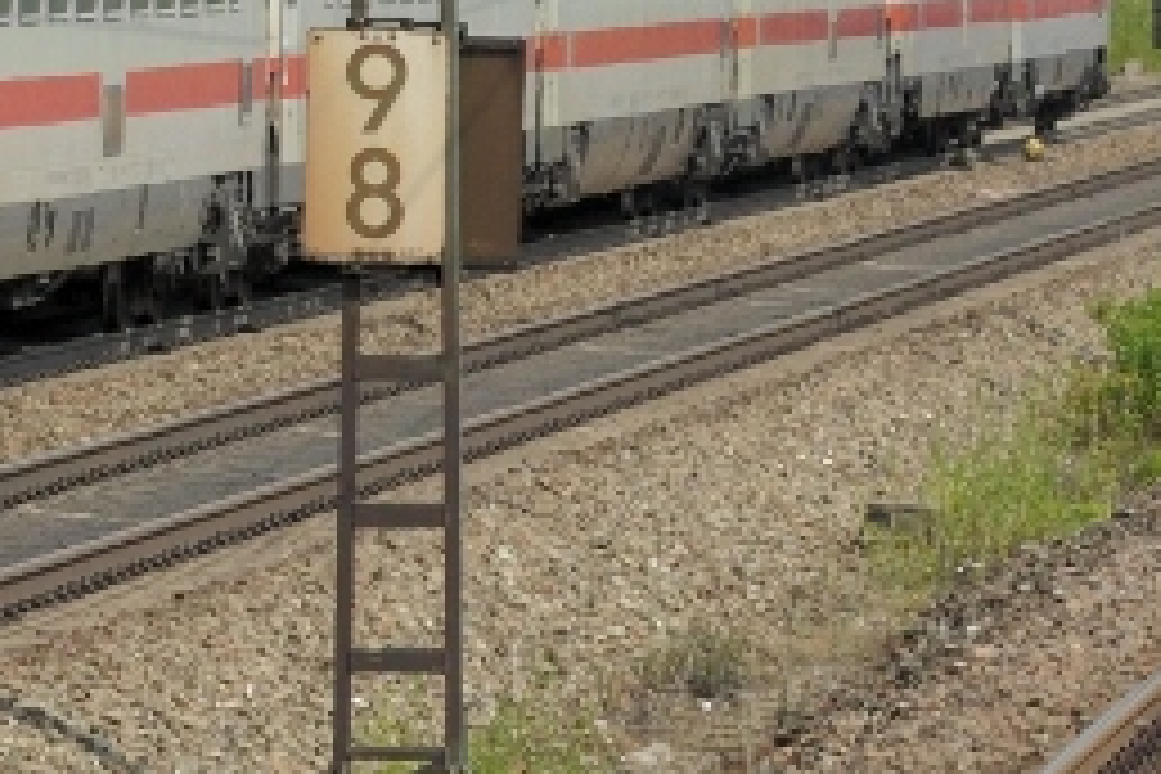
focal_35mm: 625
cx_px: -810
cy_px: -380
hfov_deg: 3.3
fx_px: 20154
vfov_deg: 2.2
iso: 320
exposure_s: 1/640
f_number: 8
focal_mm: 105
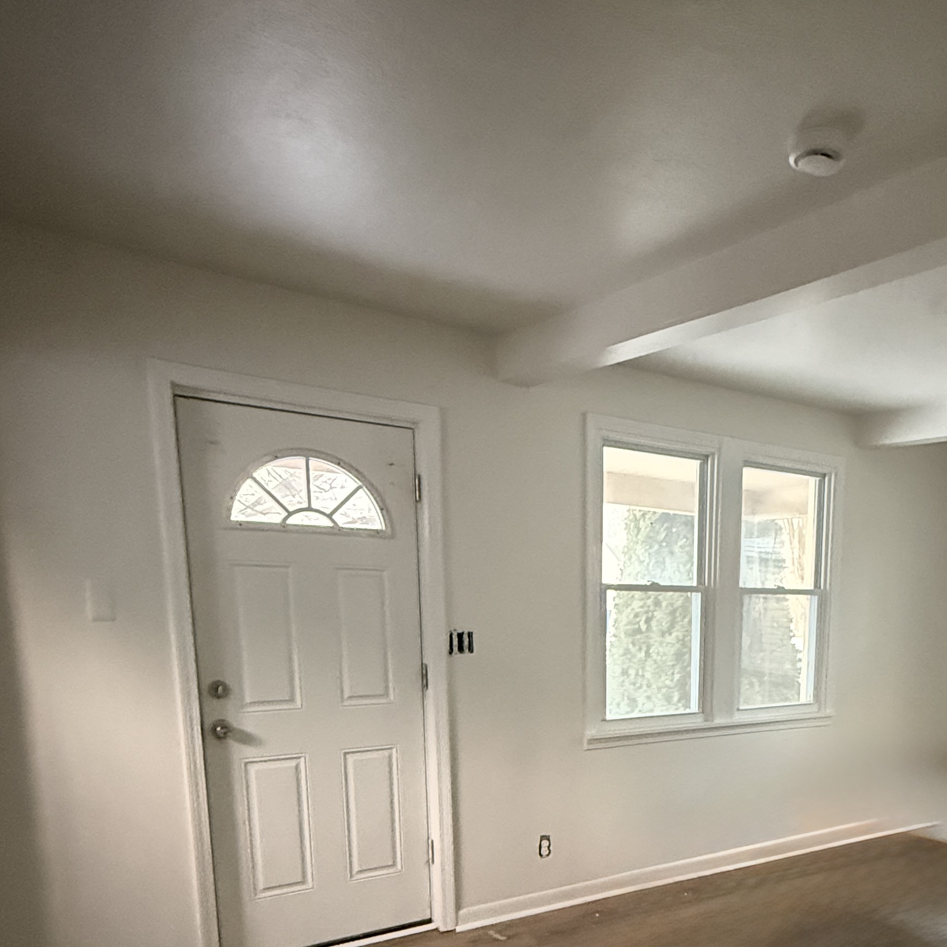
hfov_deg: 55.1
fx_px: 867
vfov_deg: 53.6
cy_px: 752
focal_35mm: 28
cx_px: 689
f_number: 2.2
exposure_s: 1/51
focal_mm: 2.22
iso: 1250
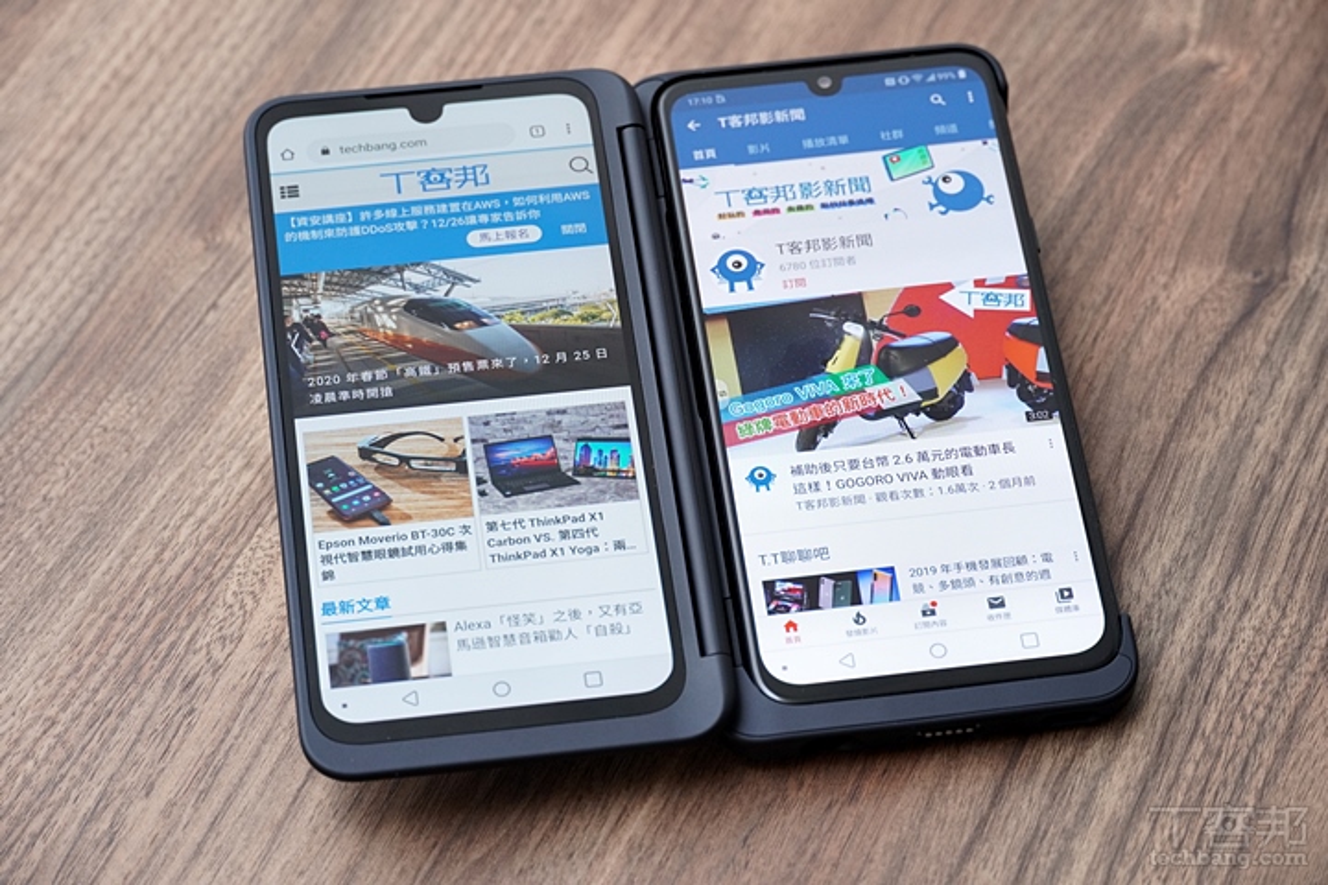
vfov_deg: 13.2
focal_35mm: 104
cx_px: 664
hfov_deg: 19.7
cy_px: 442
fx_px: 3818
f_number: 5.6
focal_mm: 69
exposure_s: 1/125
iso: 800
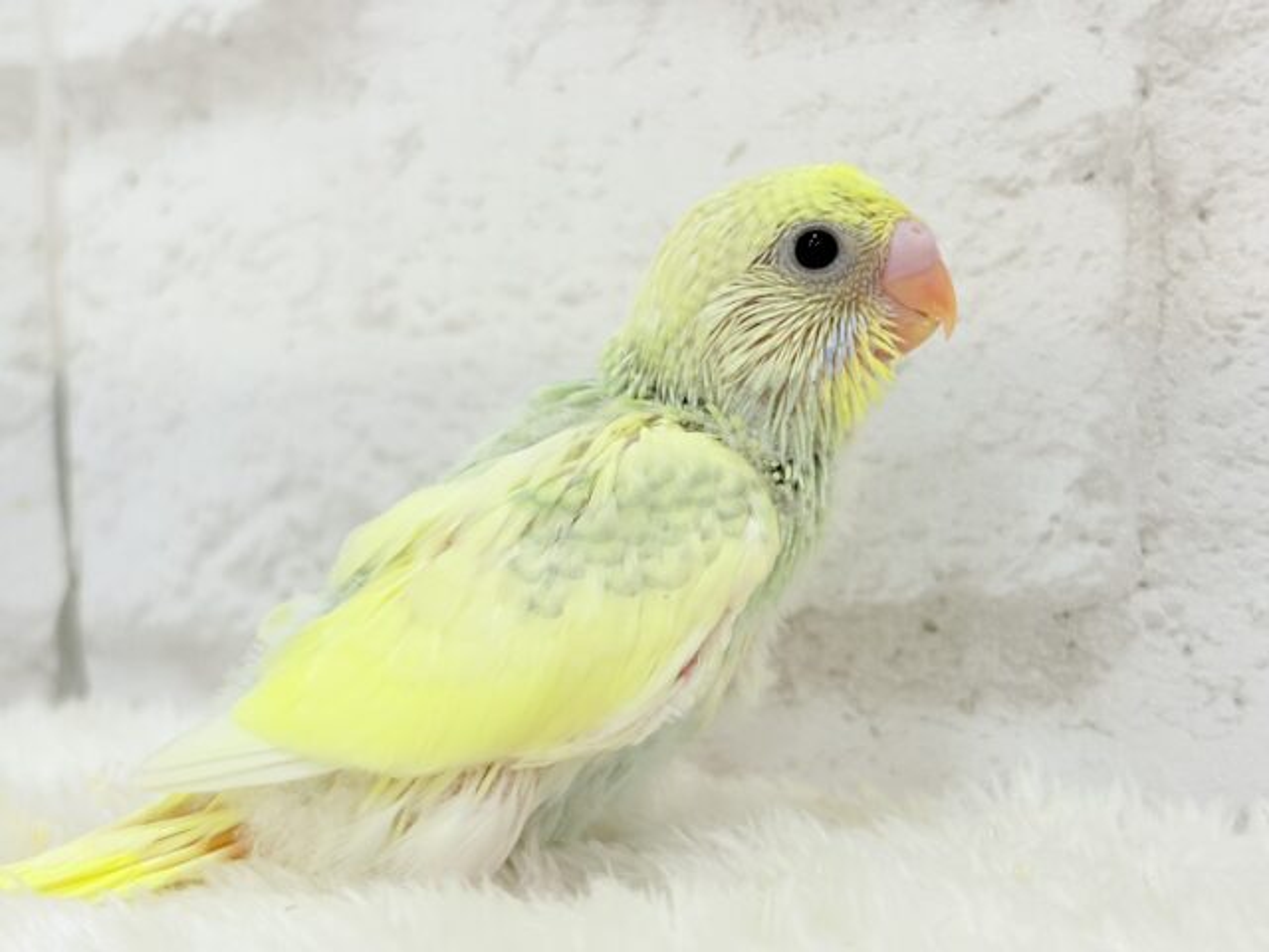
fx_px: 1906
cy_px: 476
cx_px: 634
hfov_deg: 36.8
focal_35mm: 52
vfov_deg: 28.0
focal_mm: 5.96
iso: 64
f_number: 1.6
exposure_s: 1/100
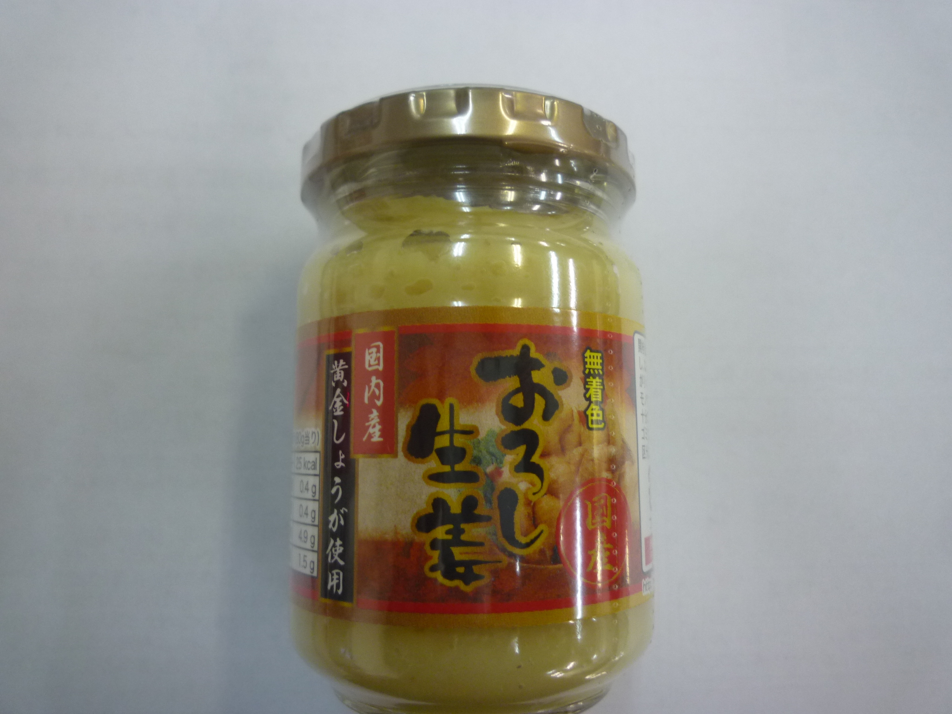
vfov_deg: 54.9
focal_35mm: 25
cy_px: 357
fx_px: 688
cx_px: 476
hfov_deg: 69.4
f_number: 2.8
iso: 160
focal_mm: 4.4
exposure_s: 1/30
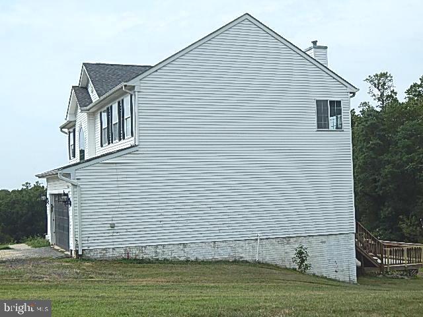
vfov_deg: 26.6
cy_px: 158
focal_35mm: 55
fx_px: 672
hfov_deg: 34.9
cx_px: 212
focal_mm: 9.7
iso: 125
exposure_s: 1/400
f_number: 7.6
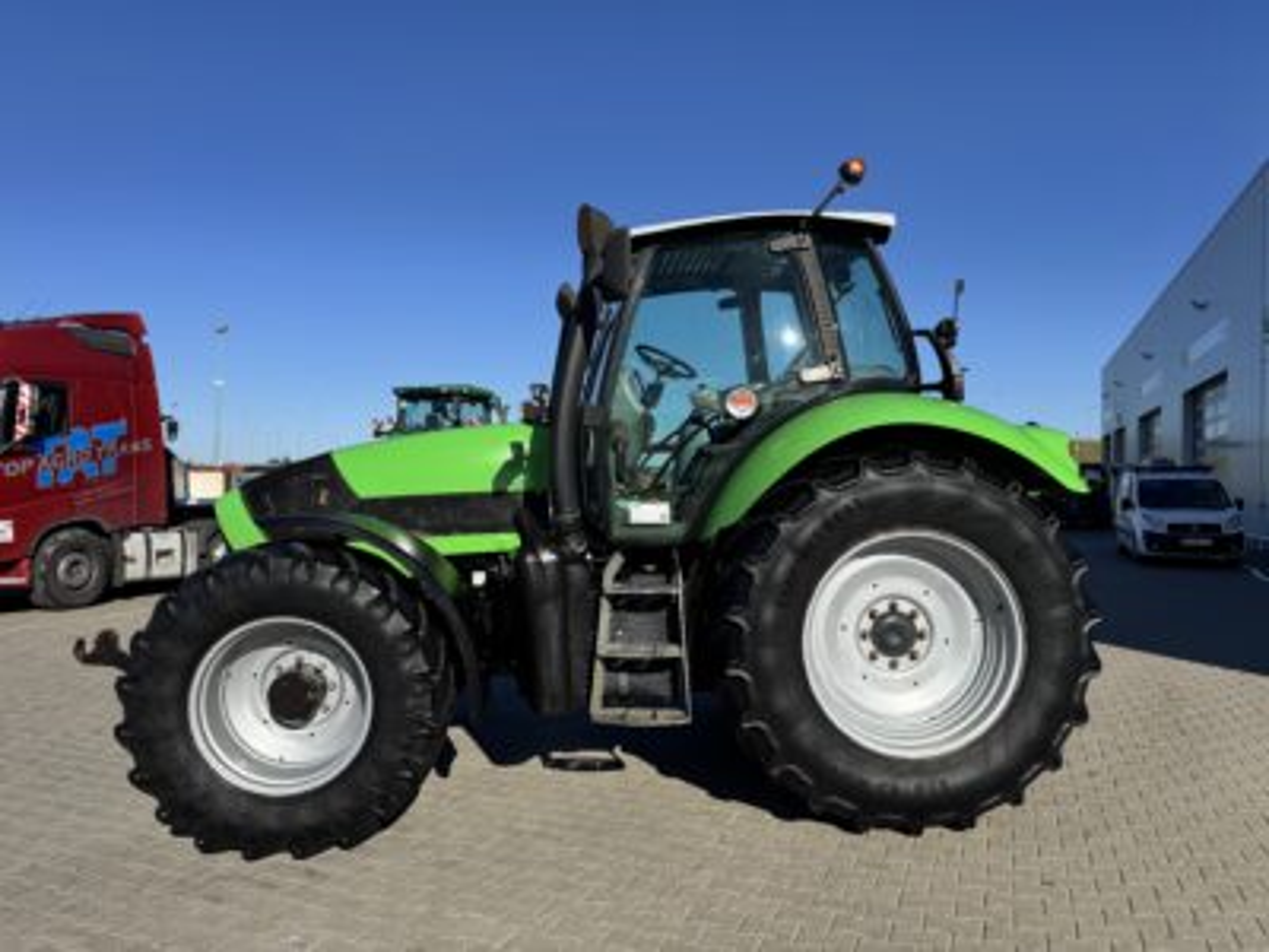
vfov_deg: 56.8
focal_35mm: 24
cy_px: 476
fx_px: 880
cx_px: 634
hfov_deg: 71.6
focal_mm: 6.76
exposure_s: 1/5348
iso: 80
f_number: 1.78
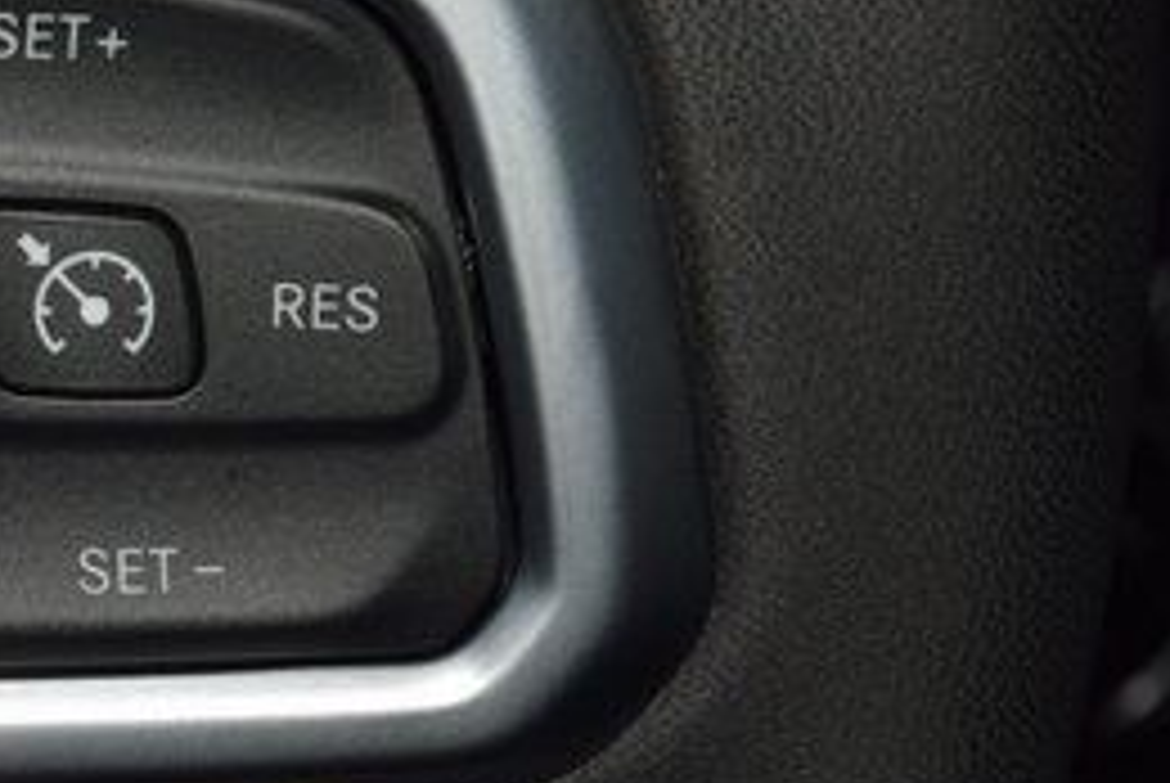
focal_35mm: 258
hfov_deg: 7.9
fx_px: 8394
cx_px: -189
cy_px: 223
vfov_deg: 5.3
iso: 100
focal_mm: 70
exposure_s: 1/125
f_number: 8
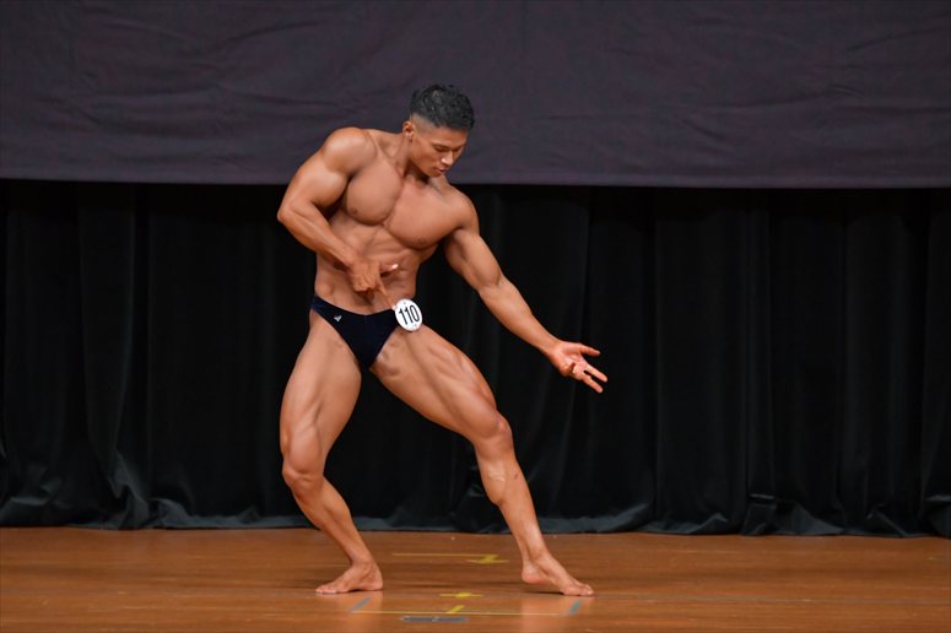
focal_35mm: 315
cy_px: 316
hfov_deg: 6.5
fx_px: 8317
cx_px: 476
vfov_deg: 4.4
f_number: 5.6
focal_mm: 210
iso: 4000
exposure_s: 1/400
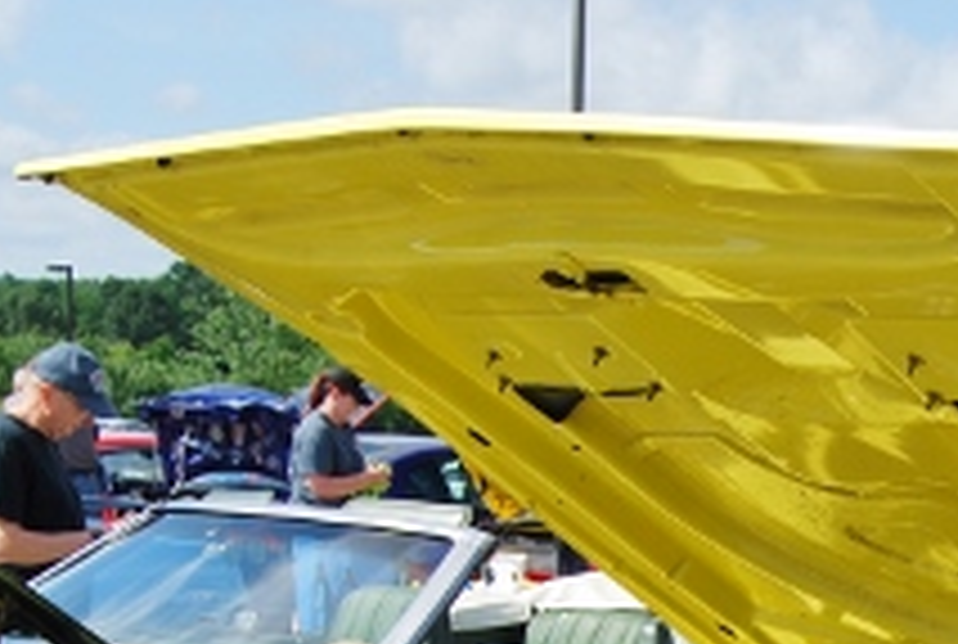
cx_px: 940
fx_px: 2640
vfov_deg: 13.2
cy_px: 950
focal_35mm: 99
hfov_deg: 20.0
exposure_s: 1/250
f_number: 8
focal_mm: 22
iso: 100
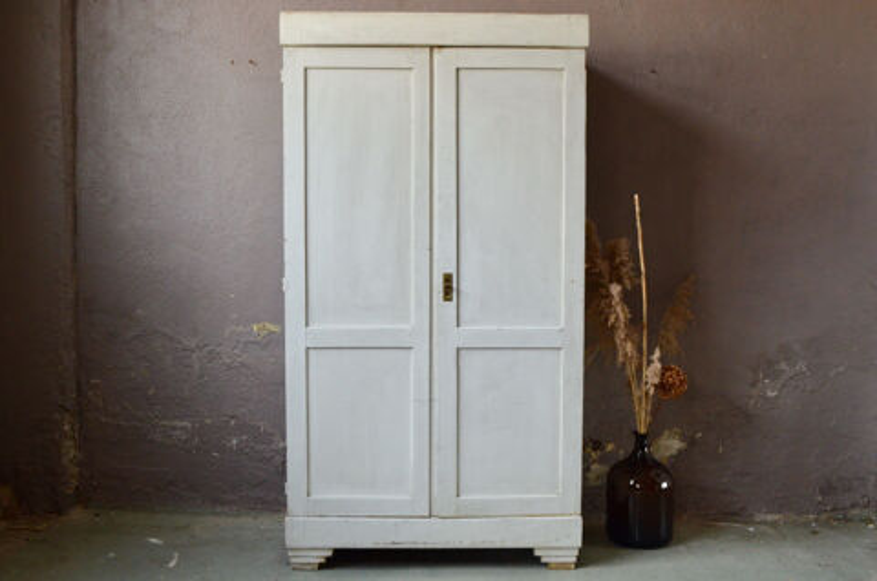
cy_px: 290
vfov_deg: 39.8
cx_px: 438
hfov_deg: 57.3
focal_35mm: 33
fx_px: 802
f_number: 7.1
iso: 1250
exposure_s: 1/200
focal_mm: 22
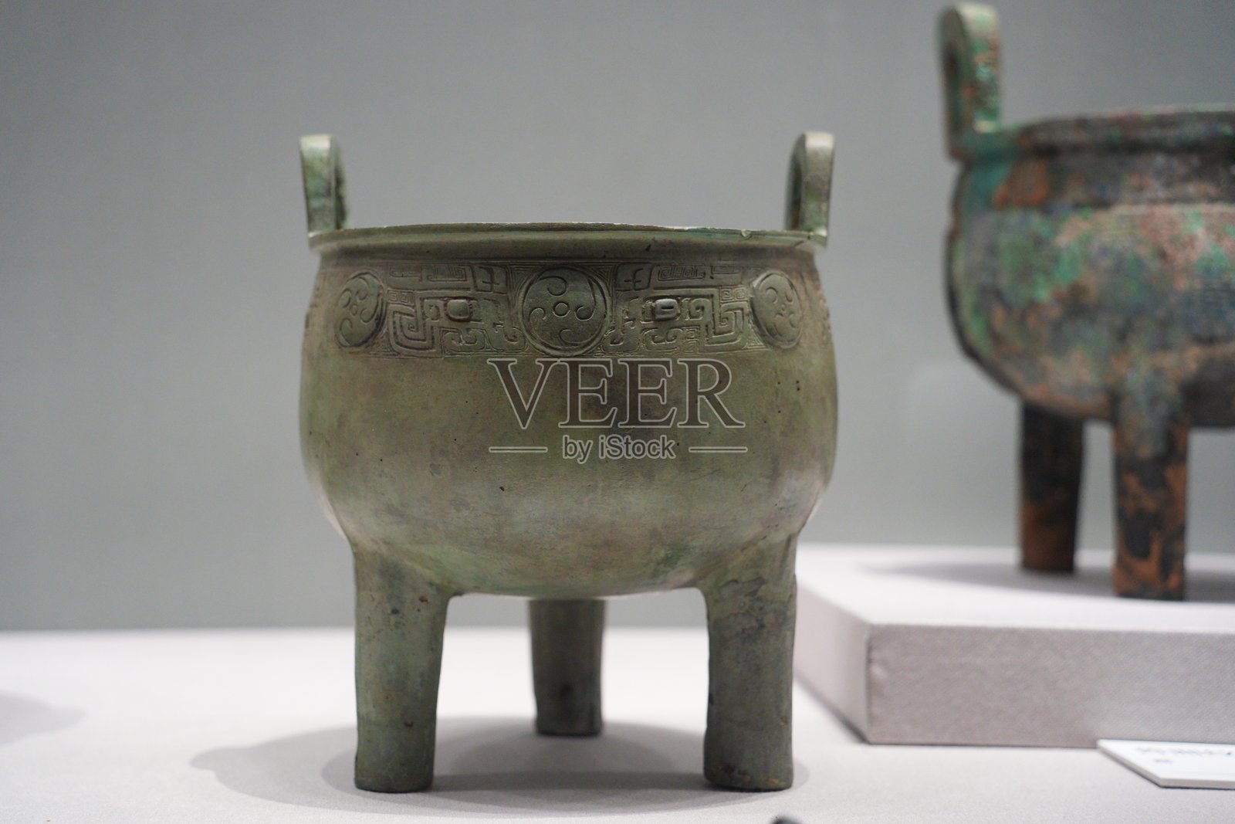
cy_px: 412
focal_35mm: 58
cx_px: 618
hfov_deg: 34.5
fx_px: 1990
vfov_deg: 23.4
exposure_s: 1/60
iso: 4000
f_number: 4
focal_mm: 58
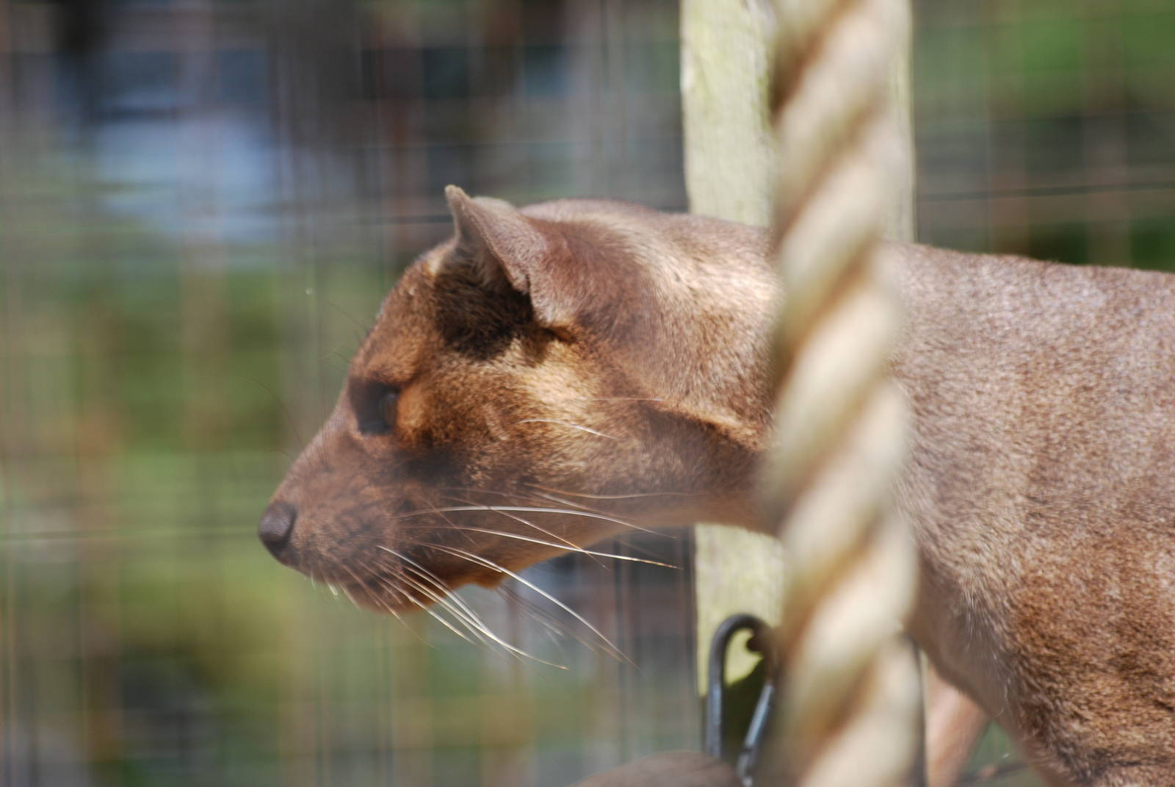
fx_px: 10783
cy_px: 394
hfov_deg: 6.2
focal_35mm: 330
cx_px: 588
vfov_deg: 4.2
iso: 220
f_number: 5.3
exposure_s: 1/500
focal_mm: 220
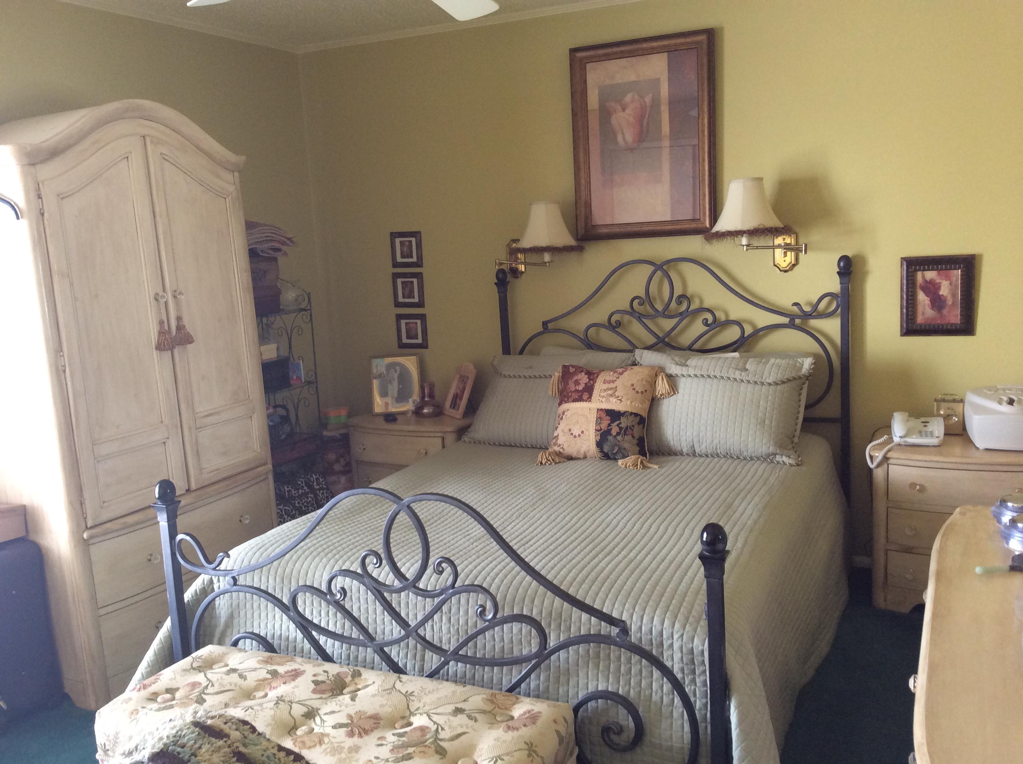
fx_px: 974
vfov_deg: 42.8
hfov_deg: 55.4
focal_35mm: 33
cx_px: 512
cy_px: 382
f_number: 2.4
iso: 100
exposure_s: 1/24
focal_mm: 3.3
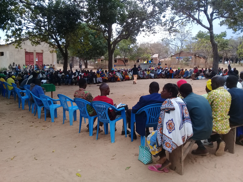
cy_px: 91
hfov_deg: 58.4
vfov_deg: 45.4
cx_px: 122
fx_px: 218
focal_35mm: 31
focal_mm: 3.3
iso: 50
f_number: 2.2
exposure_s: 1/280
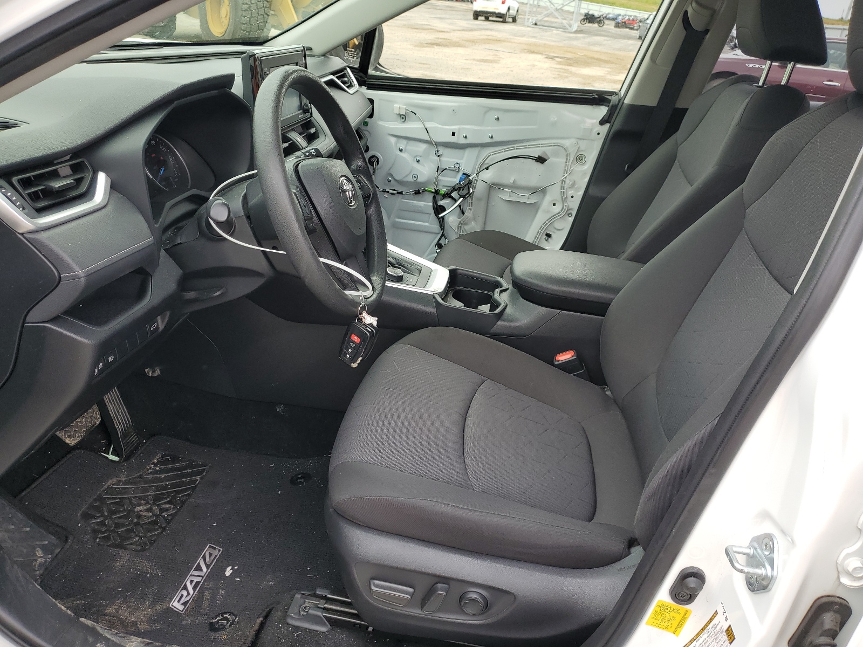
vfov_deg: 53.1
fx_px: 648
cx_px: 432
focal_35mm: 26
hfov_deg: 67.3
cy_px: 324
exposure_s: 1/476
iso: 50
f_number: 1.5
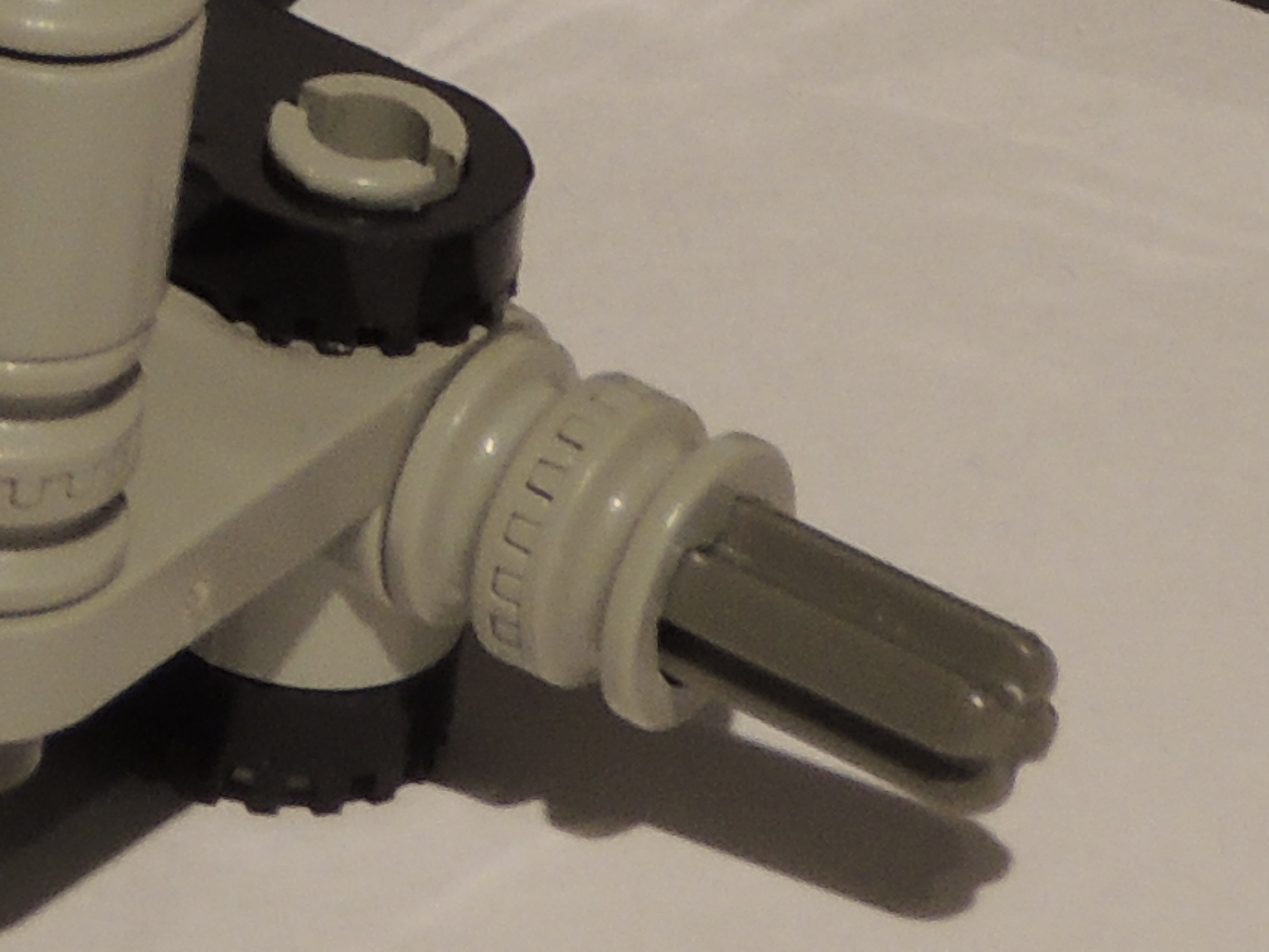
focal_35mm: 733
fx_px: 26875
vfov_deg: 2.0
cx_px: -1420
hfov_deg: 2.7
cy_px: -1305
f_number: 6.8
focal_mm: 24
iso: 100
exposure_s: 1/2.5
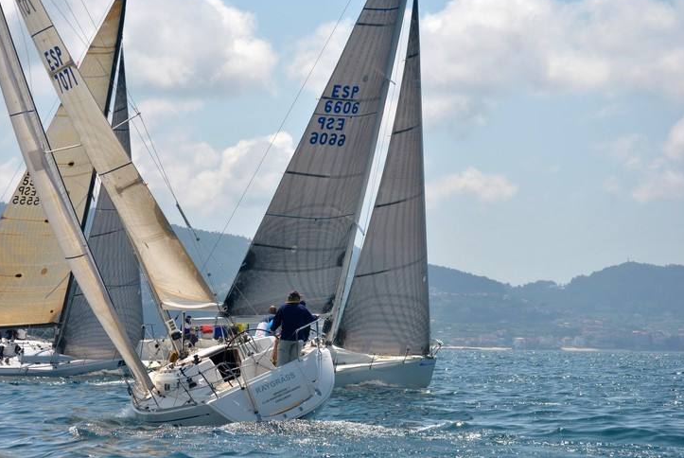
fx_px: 3253
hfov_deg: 12.0
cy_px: 243
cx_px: 285
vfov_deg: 8.1
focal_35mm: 171
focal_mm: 92
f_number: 6.3
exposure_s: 1/640
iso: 100
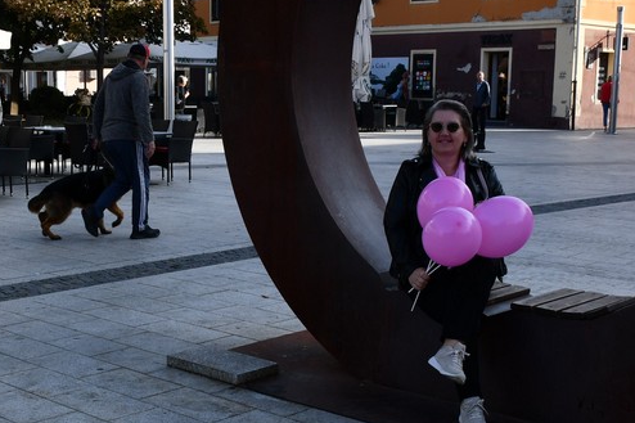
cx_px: 174
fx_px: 987
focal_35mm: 56
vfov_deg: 24.1
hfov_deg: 35.0
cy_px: 276
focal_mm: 18
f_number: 8
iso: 200
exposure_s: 1/250
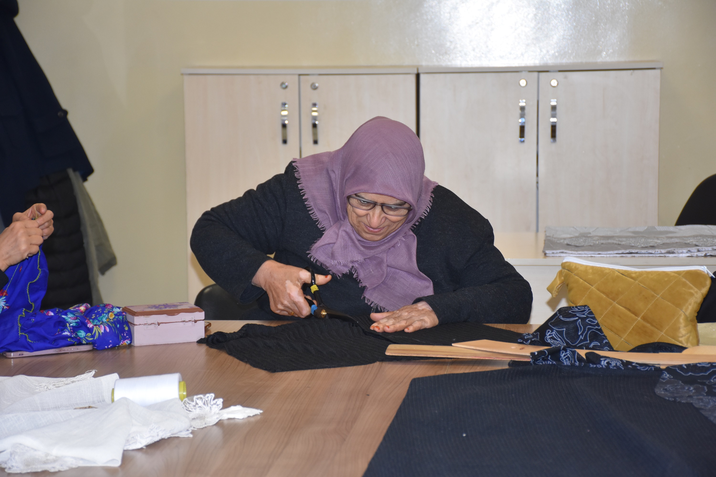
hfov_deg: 19.5
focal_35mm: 105
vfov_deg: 13.0
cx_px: 358
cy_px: 238
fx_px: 2088
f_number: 5
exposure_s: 1/60
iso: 900
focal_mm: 70
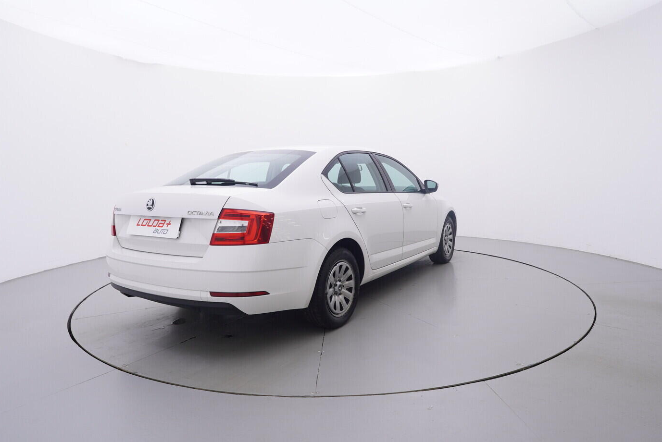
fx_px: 433
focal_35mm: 24
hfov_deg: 74.8
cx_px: 333
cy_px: 223
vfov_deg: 54.1
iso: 200
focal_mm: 15
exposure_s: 1/80
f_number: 5
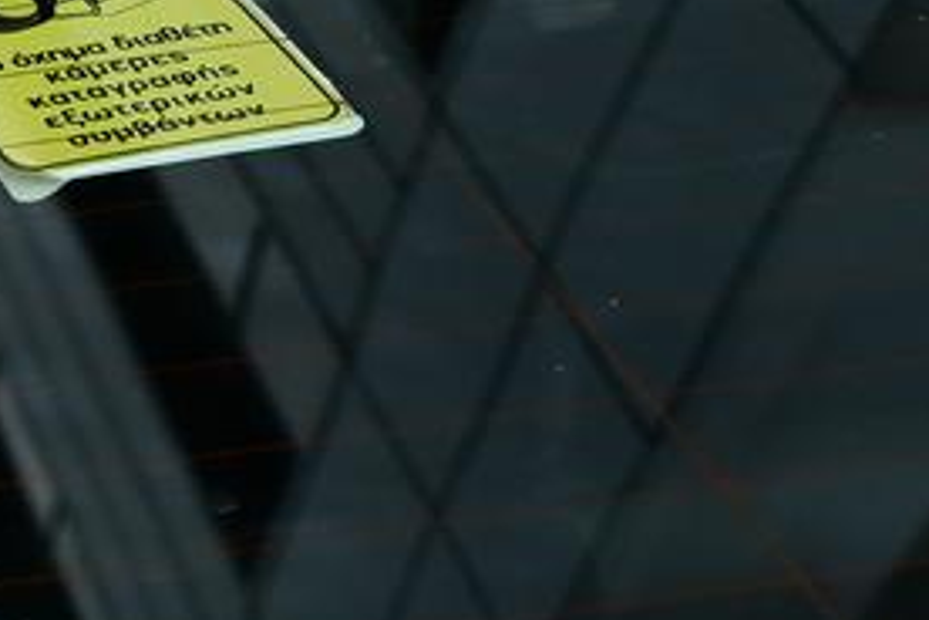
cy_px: 147
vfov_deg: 9.8
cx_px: -1208
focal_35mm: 139
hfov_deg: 12.2
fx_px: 3587
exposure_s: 1/1000
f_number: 4
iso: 200
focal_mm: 24
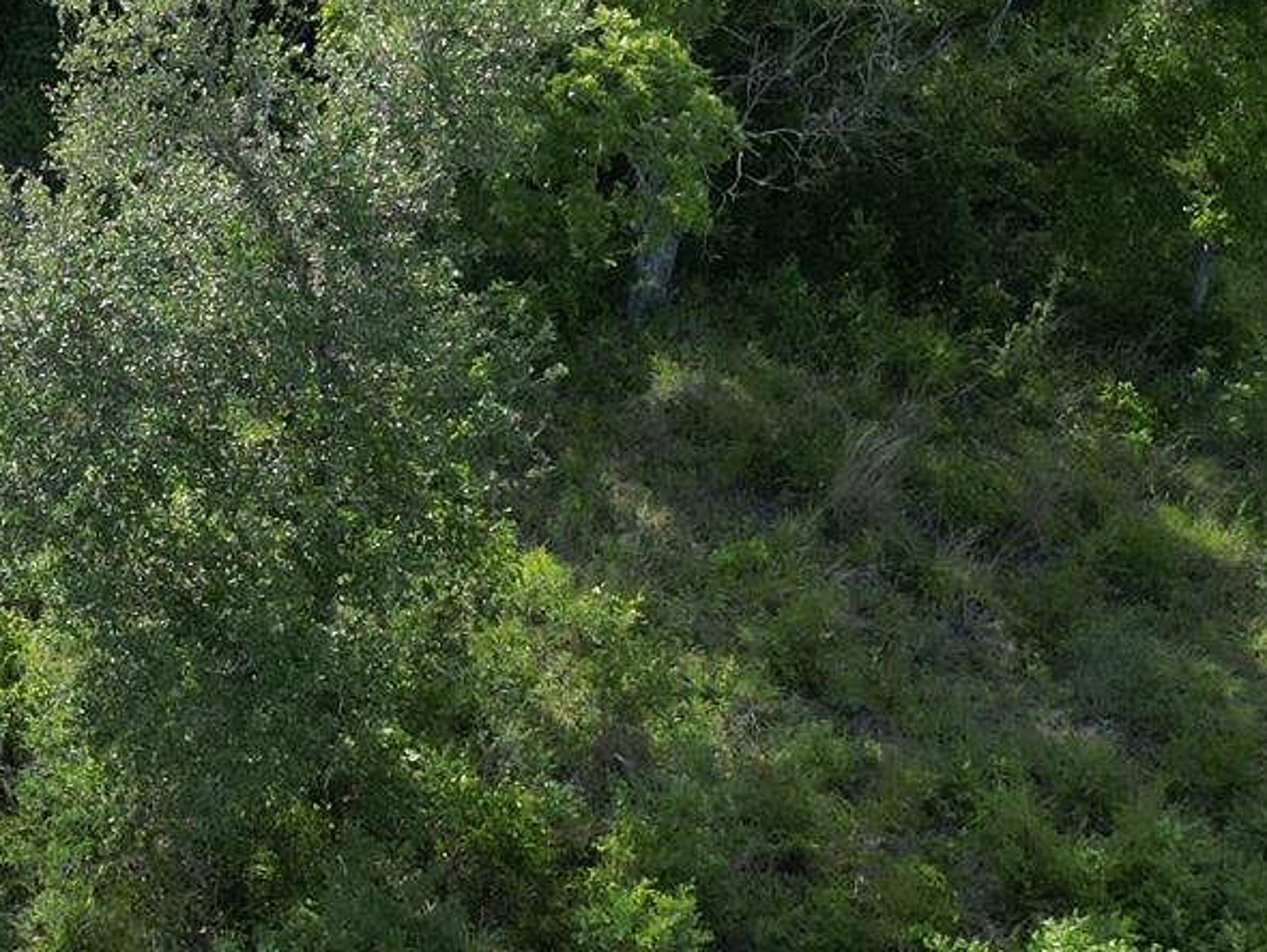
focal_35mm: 82
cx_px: -354
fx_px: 3003
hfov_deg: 21.6
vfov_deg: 17.8
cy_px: 170
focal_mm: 6.72
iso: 130
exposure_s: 1/1500
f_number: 1.7
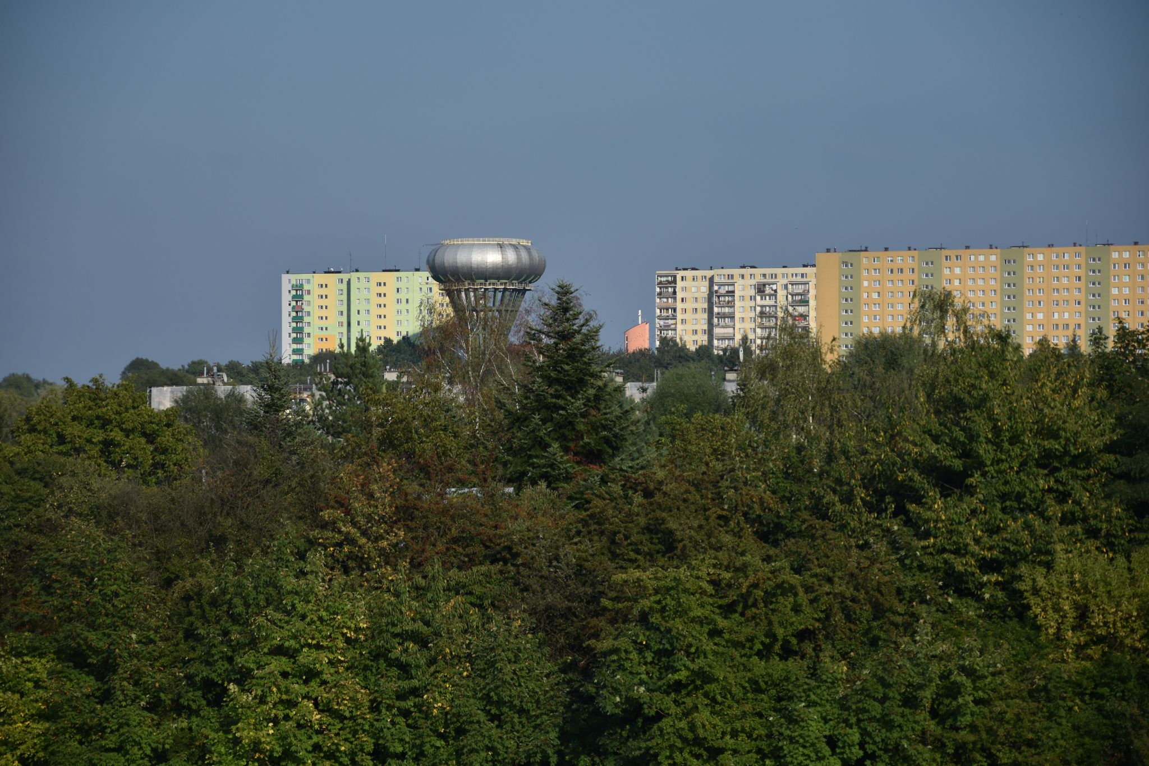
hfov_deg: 13.0
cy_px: 383
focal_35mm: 158
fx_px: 5026
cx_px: 574
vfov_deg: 8.7
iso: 100
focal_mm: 105
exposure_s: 1/1000
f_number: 5.6
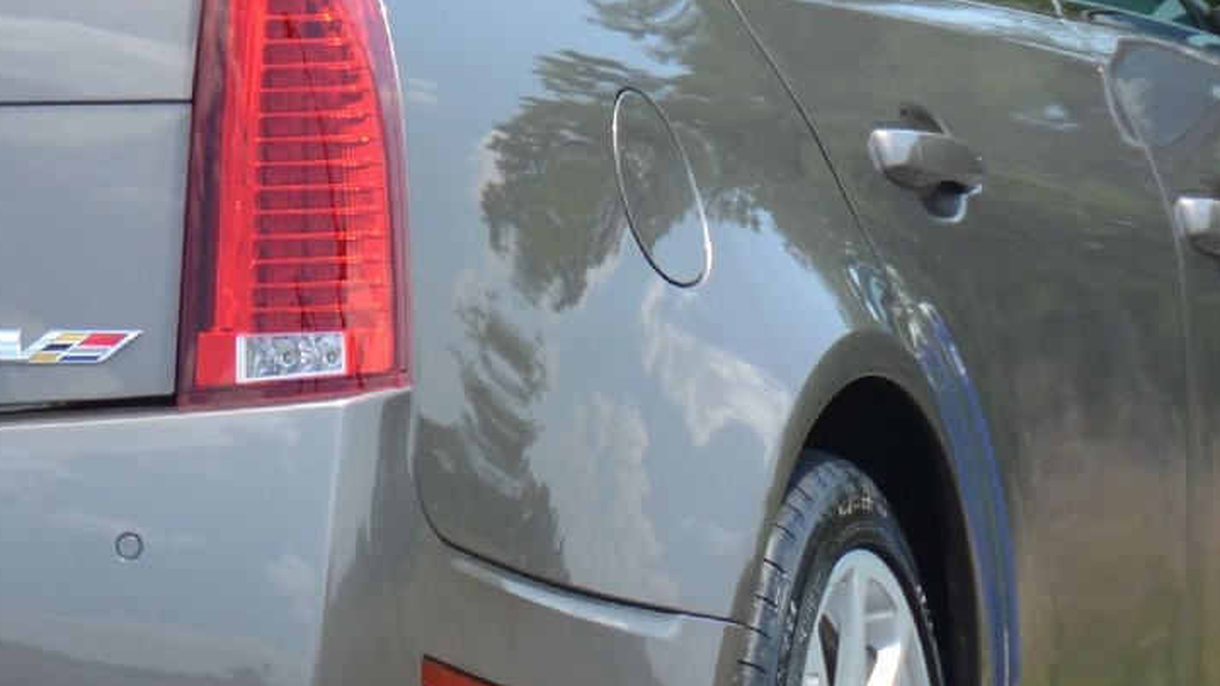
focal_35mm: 1094
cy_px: 208
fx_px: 35384
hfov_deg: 2.0
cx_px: 141
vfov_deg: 1.1
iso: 500
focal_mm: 200
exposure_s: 1/1000
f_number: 5.6
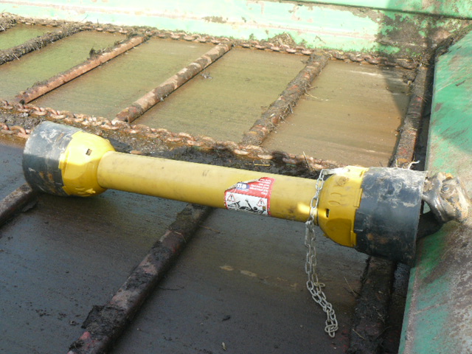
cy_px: 177
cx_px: 236
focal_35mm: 36
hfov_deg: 51.4
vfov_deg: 39.7
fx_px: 491
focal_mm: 6
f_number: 4
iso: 100
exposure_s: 1/125
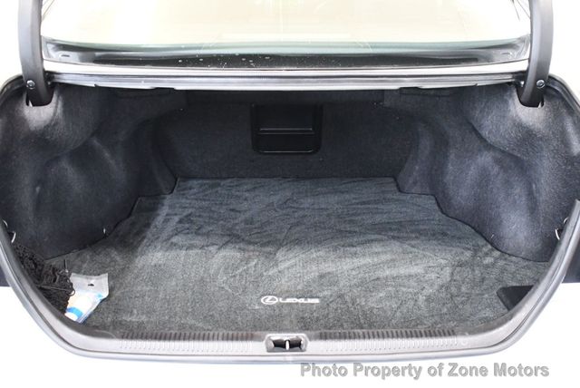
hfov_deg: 53.1
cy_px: 194
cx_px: 290
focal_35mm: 36
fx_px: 581
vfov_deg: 36.9
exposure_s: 1/60
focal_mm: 18
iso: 5600
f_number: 3.5
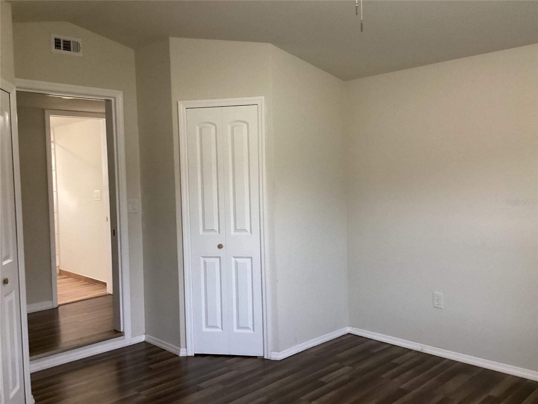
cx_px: 269
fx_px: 482
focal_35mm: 31
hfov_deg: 58.4
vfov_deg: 45.4
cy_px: 202
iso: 320
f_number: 2.4
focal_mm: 3.3
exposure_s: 1/60
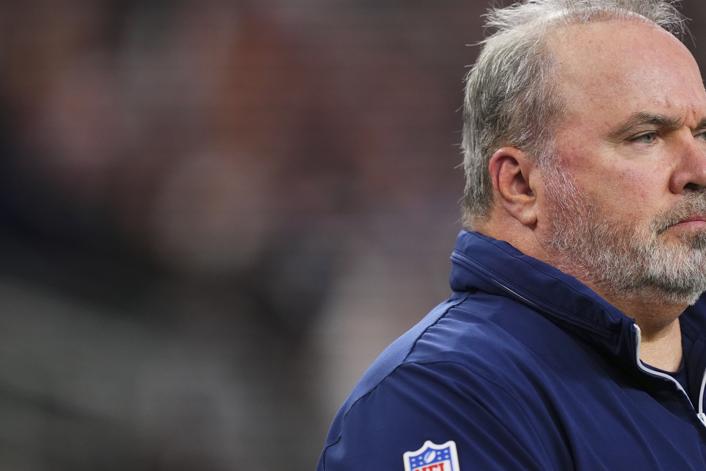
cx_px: 399
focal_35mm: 537
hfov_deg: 3.8
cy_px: 193
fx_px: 10531
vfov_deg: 2.6
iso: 3200
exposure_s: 1/2000
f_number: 2.8
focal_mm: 400
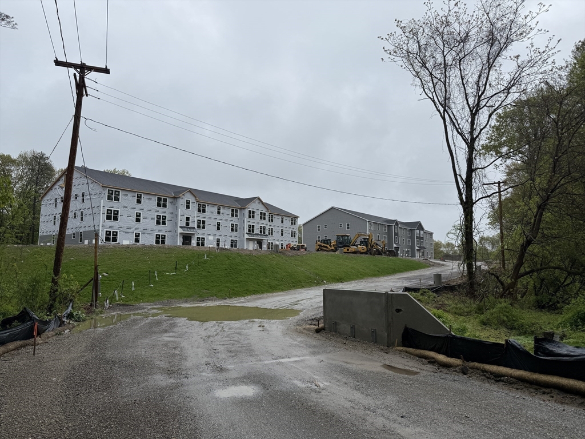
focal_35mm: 24
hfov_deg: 71.6
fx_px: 406
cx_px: 292
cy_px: 220
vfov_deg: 56.8
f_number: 1.78
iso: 80
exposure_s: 1/6173
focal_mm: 6.76
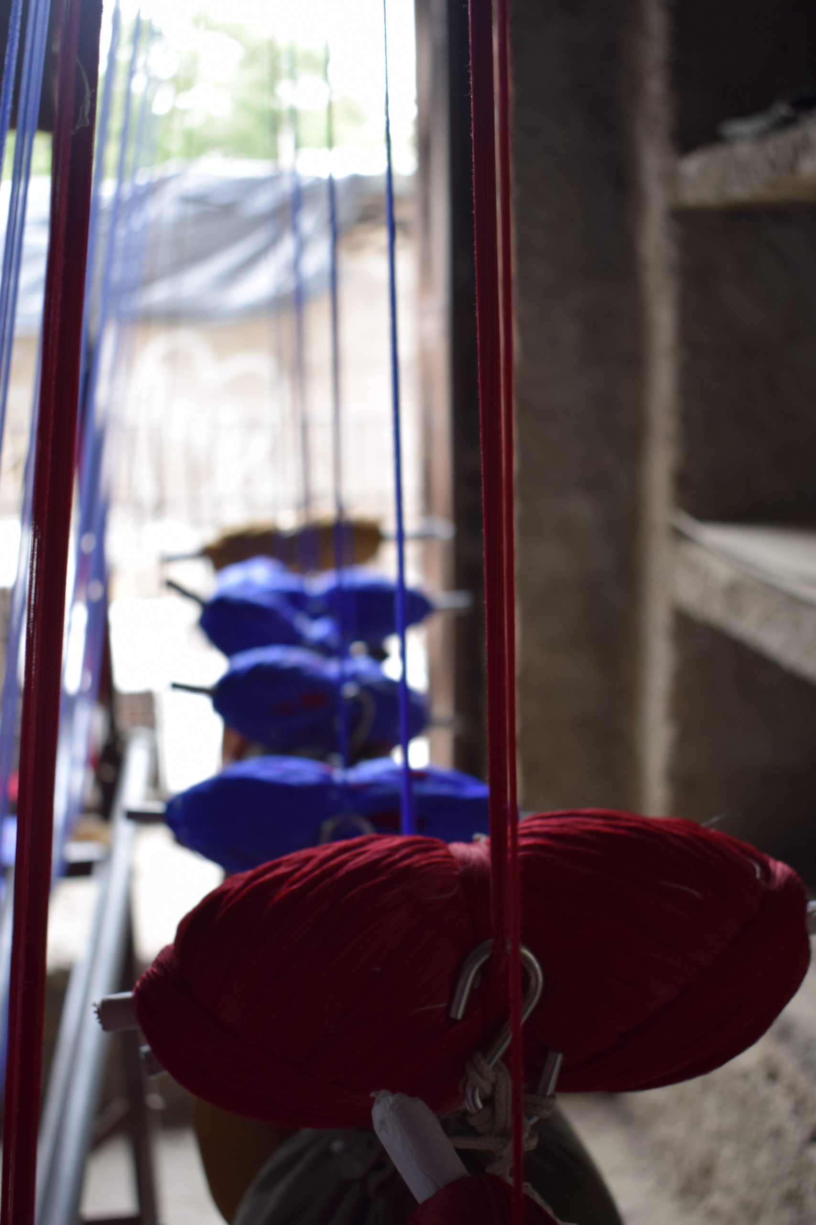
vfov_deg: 46.4
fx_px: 1428
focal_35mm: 42
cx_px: 408
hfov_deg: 31.9
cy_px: 612
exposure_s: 1/80
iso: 400
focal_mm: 28
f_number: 4.5
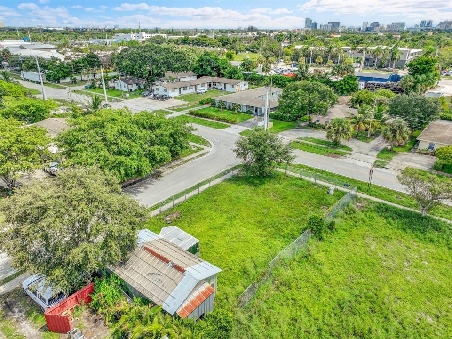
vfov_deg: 56.8
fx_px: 313
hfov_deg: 71.6
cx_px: 226
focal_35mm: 24
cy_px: 170
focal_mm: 12.3
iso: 140
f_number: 2.8
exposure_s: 1/1600
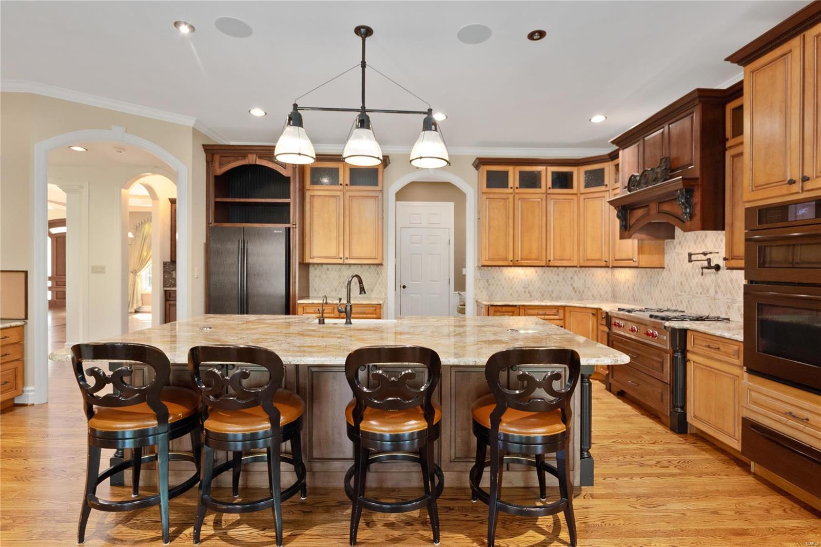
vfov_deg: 73.7
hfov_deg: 96.7
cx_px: 410
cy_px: 274
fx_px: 365
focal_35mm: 16
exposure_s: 1/2.5
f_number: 5.6
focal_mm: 8
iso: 400
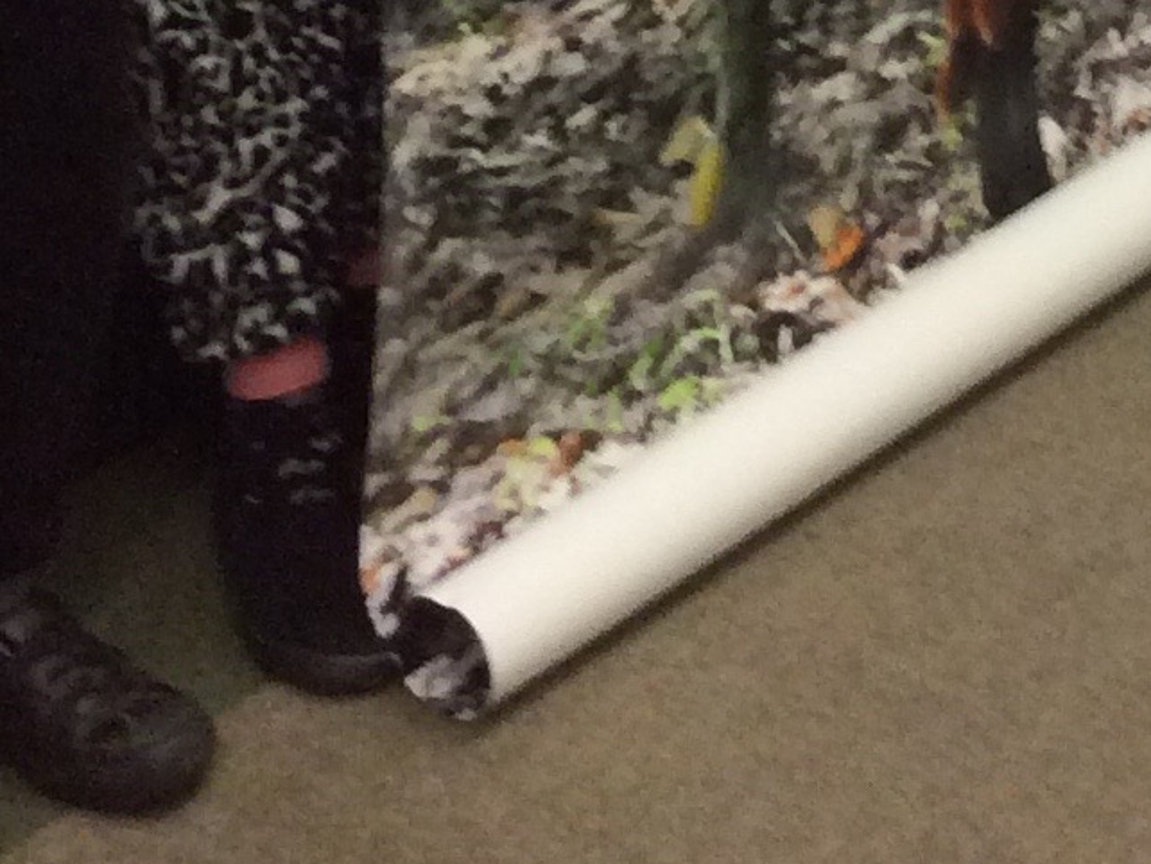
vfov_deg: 10.4
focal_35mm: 129
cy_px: -1004
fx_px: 4291
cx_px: 925
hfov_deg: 15.2
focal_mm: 3.3
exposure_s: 1/25
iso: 125
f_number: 2.4
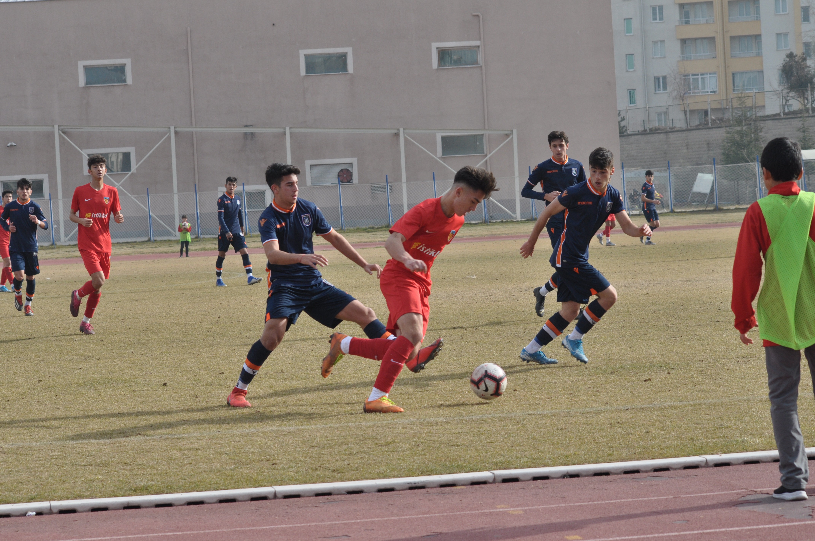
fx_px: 2374
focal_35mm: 105
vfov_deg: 13.0
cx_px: 408
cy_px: 270
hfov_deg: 19.5
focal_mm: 70
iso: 400
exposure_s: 1/800
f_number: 7.1
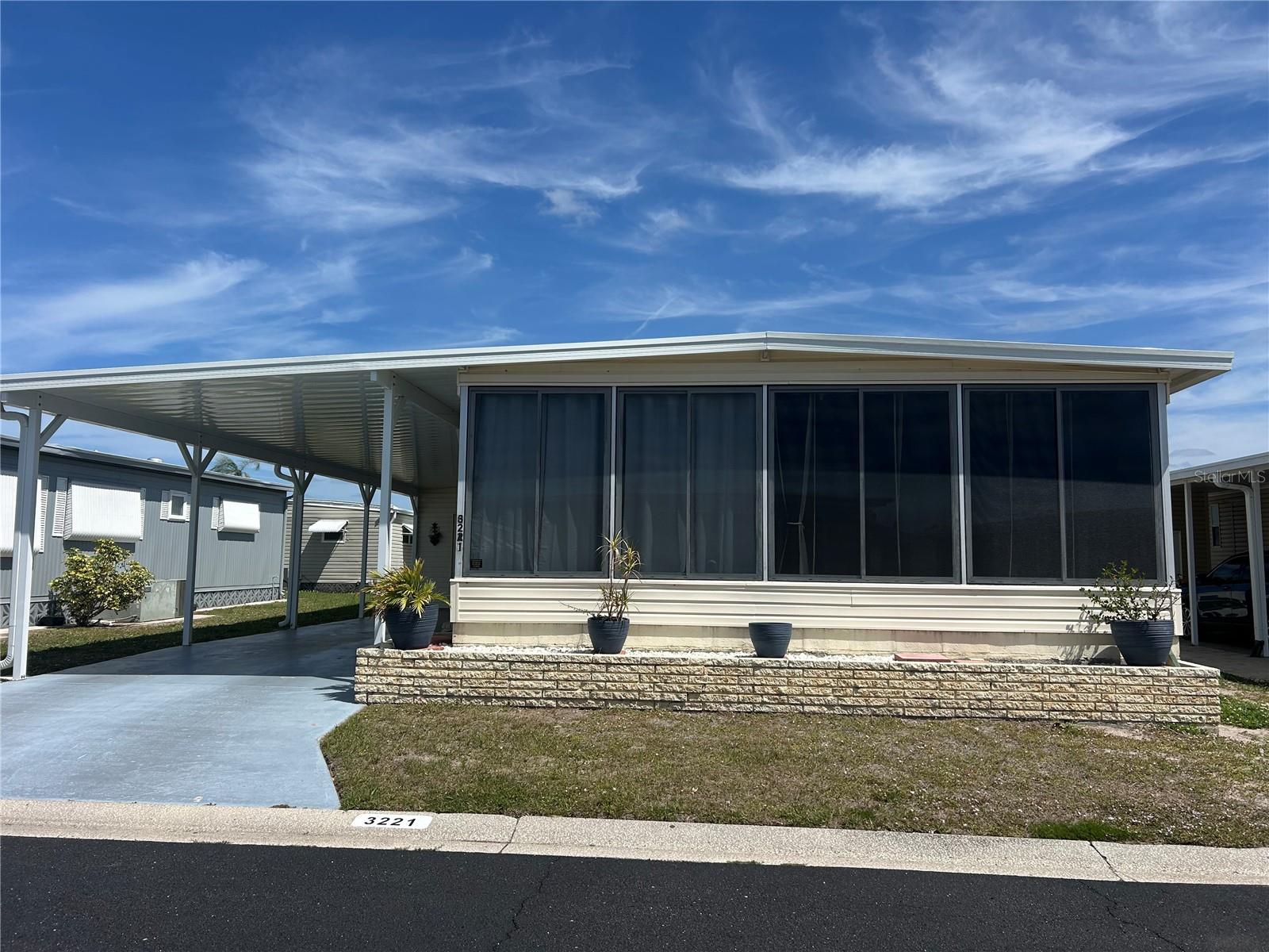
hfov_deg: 67.3
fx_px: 953
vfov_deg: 53.1
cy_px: 476
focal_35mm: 26
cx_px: 634
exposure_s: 1/6211
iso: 50
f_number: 1.5
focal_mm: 5.7
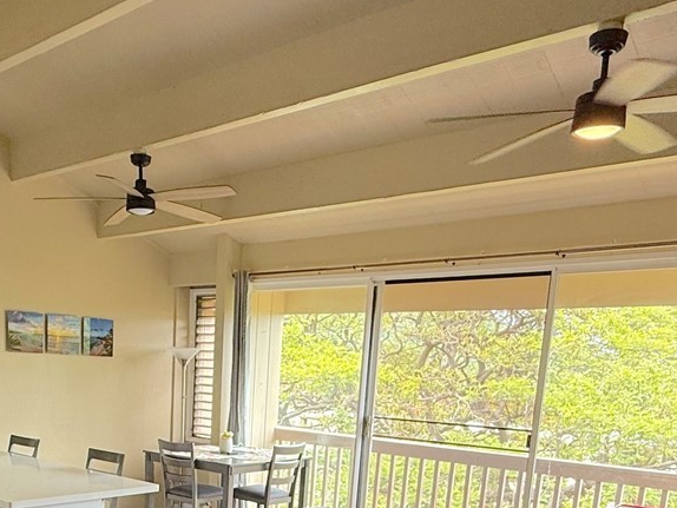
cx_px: 216
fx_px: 763
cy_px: 533
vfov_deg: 33.1
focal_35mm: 39
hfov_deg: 46.9
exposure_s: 1/121
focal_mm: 2.22
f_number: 2.2
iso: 50
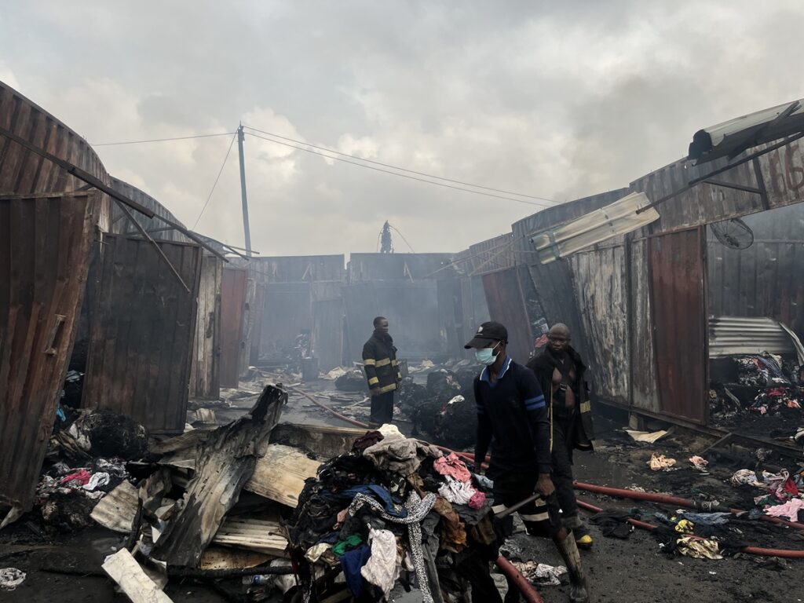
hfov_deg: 67.3
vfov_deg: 53.1
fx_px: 604
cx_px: 402
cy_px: 302
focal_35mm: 26
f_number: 1.6
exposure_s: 1/2179
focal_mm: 5.1
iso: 50
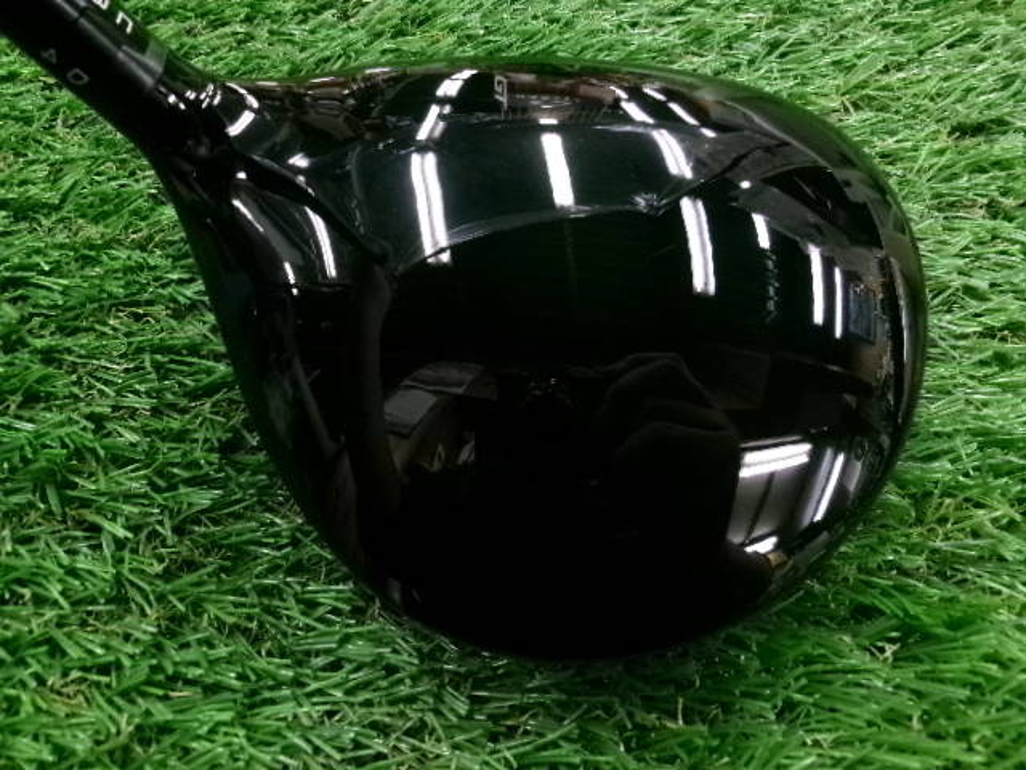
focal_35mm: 28
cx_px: 513
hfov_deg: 63.4
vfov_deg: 49.7
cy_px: 385
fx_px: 830
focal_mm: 5.1
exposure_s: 1/34
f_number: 3.9
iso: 800
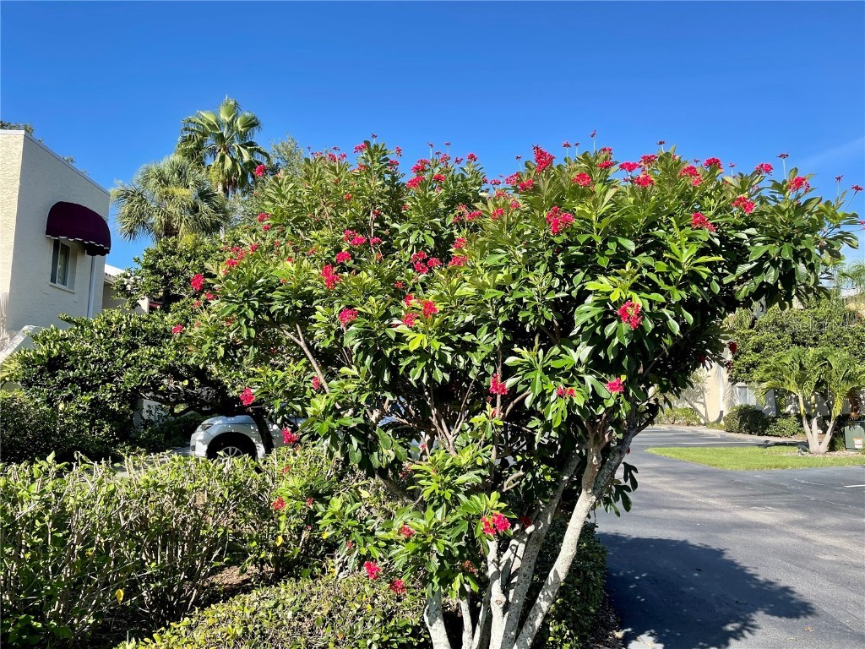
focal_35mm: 26
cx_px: 432
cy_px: 324
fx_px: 650
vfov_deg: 53.1
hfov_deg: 67.3
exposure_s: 1/1595
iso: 32
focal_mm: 4.2
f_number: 1.6
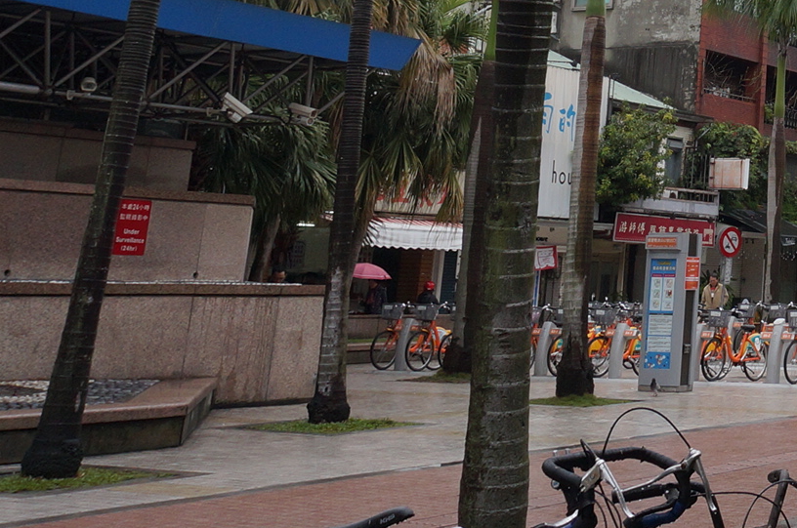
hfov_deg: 24.1
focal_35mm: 72
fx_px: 1591
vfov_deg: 17.6
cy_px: -177
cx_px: 1078
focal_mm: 16
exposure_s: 1/125
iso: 200
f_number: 10
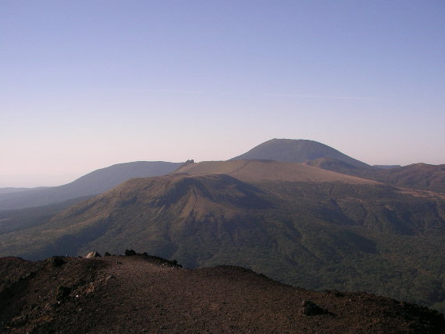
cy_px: 173
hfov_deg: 44.7
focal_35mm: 42
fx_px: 540
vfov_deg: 34.3
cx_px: 249
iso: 50
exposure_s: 1/250
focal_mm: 5.7
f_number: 2.8
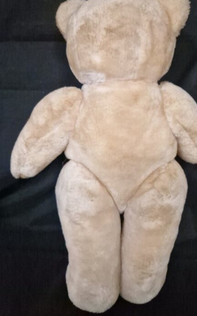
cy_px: 136
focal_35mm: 28
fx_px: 241
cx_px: 130
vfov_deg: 66.2
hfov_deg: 43.9
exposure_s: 1/100
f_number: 1.8
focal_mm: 5.4
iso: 100
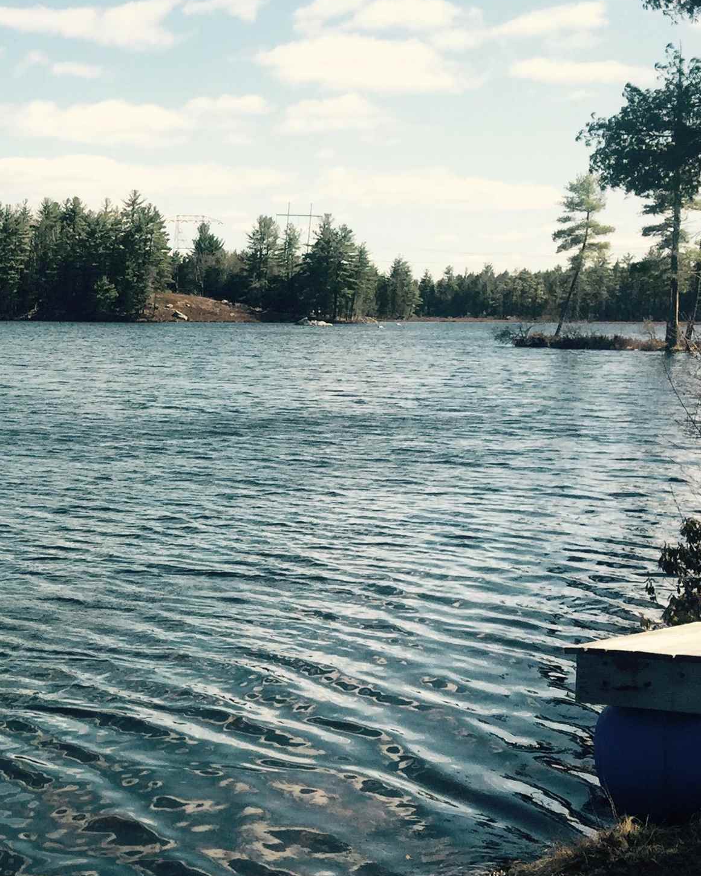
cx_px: -107
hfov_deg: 23.5
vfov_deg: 31.0
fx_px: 1556
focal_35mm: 60
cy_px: 639
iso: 32
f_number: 2.2
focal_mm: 4.15
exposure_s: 1/1799
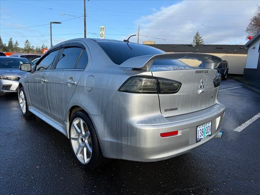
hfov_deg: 71.6
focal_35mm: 24
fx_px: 180
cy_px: 98
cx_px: 130
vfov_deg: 56.8
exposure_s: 1/2053
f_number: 1.78
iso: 80
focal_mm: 6.76
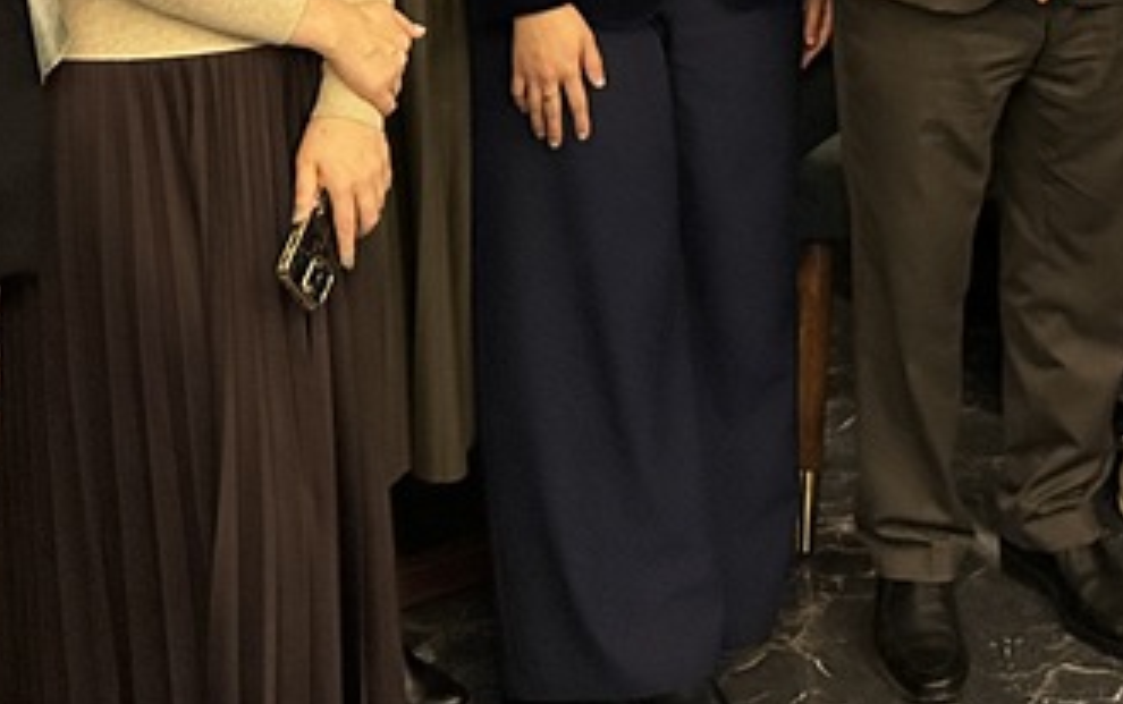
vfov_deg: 14.1
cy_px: -563
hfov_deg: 24.9
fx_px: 2512
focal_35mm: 82
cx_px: 835
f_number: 1.78
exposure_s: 1/33
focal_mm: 6.86
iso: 640
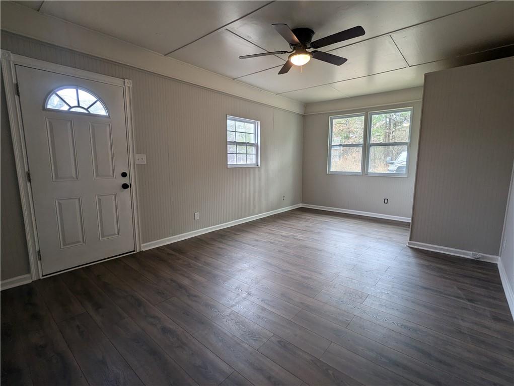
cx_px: 257
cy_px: 193
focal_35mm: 16
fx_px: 238
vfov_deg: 78.2
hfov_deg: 94.4
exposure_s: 1/31.3
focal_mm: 2.35
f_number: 2.2
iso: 46
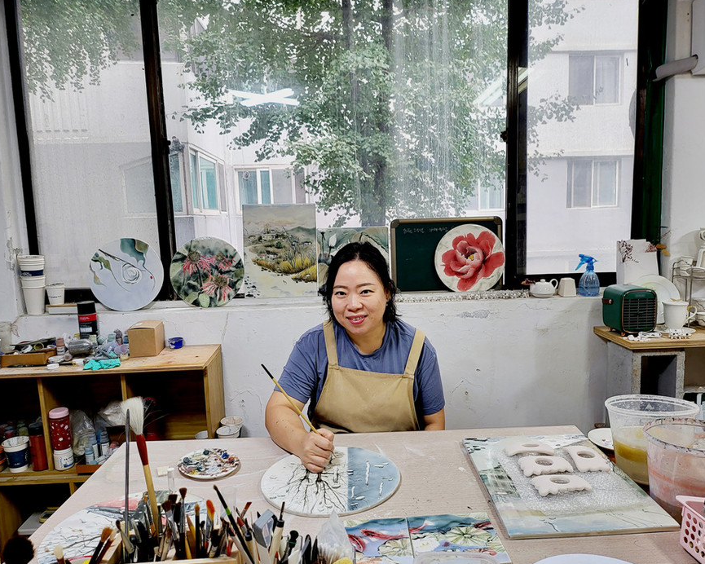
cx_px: 369
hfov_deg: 66.0
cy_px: 285
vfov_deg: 54.9
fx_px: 542
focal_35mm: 26
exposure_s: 1/120
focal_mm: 5
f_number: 1.8
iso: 100
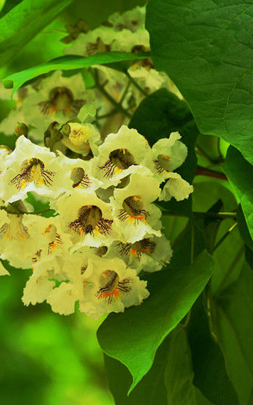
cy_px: 202
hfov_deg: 2.8
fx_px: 5112
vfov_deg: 4.5
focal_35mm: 463
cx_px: 52
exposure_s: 1/200
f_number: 5.6
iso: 100
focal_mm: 200
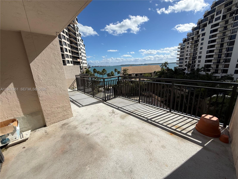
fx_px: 96
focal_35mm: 14
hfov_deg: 102.1
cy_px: 90
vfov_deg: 85.7
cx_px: 119
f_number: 2.2
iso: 50
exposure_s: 1/3289
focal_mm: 2.22
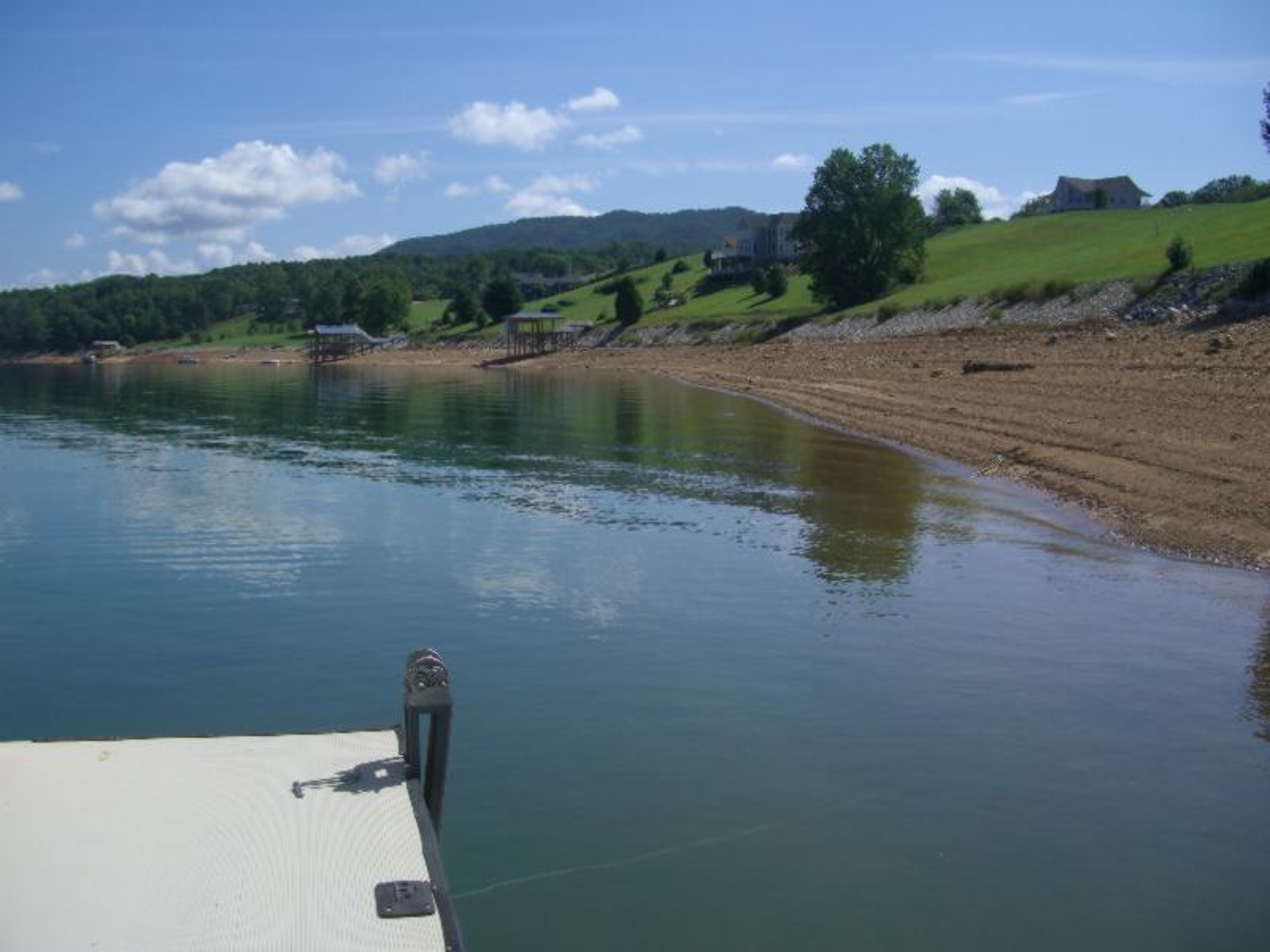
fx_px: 1394
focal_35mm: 38
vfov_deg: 37.7
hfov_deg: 49.0
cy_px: 476
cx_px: 635
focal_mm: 7.9
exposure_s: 1/400
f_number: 5.6
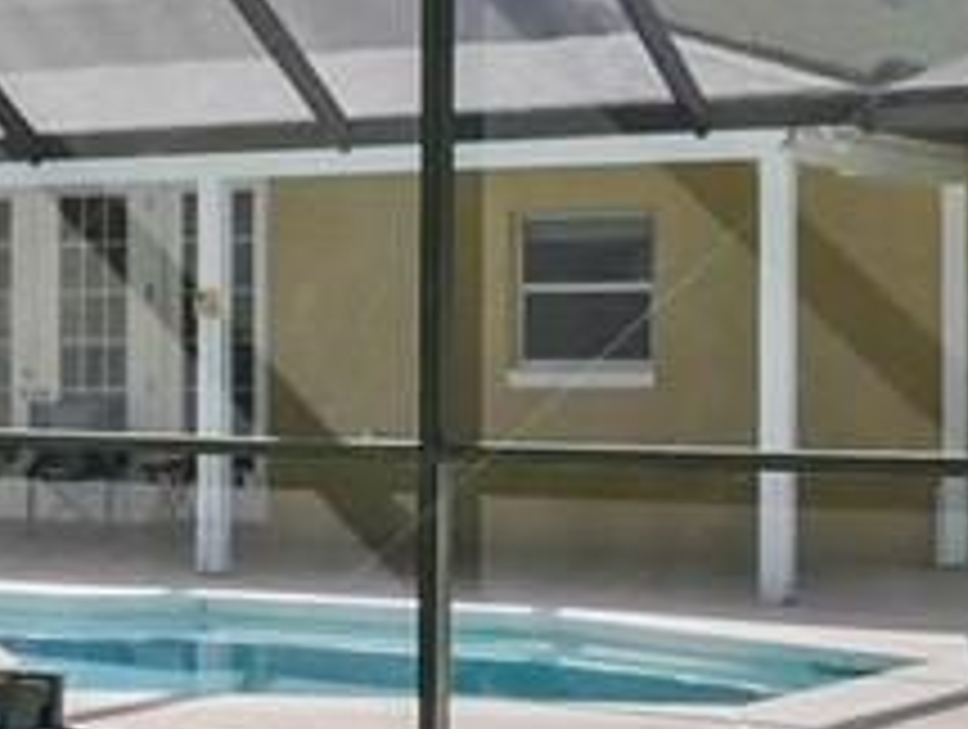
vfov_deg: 14.2
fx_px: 2913
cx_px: -369
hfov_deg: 17.4
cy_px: 104
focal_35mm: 104
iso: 200
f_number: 6.3
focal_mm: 7
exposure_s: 1/250
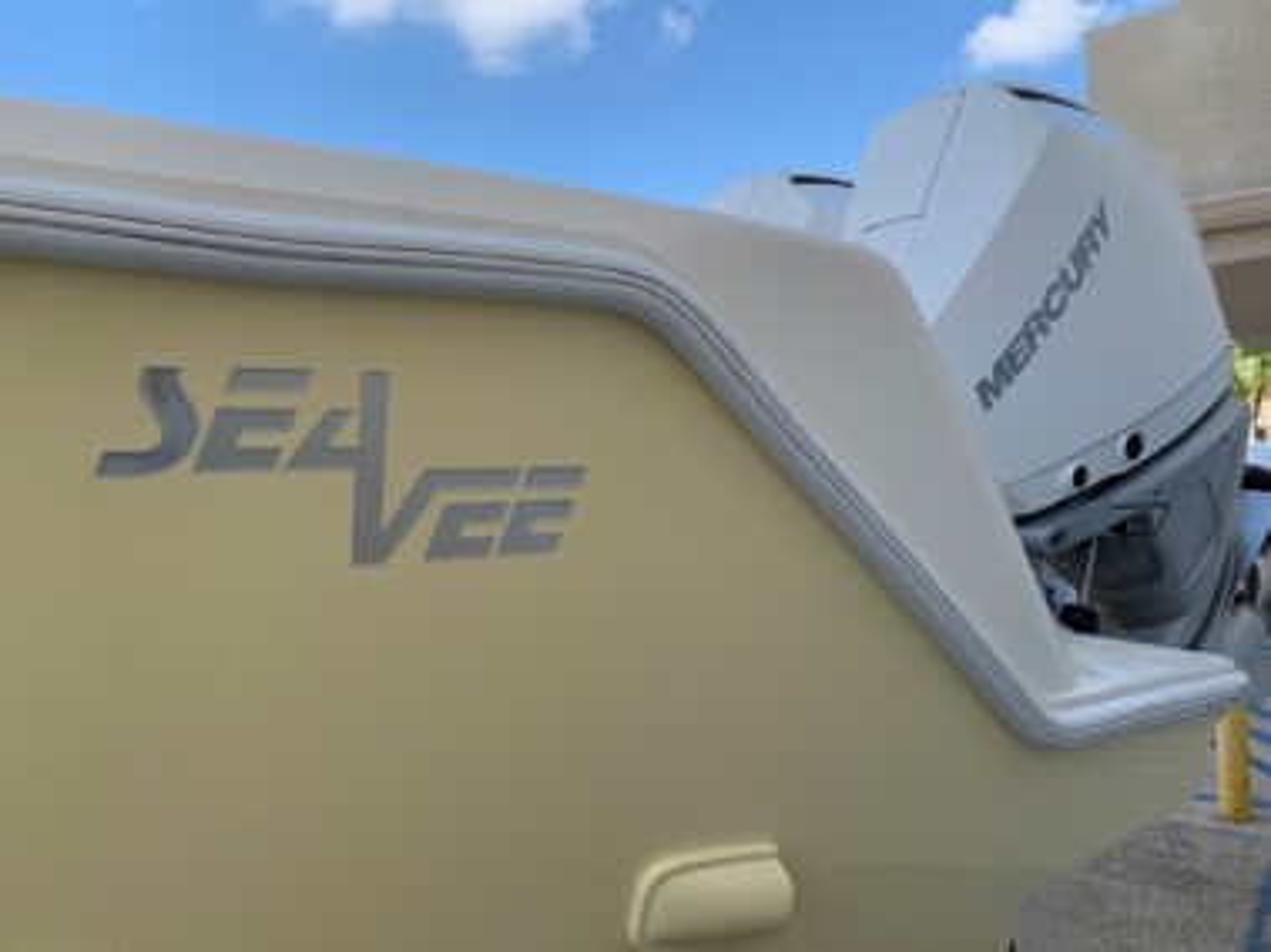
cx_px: 636
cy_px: 476
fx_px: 954
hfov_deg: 67.3
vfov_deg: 53.0
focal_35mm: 26
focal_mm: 4.25
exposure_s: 1/871
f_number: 1.8
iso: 25
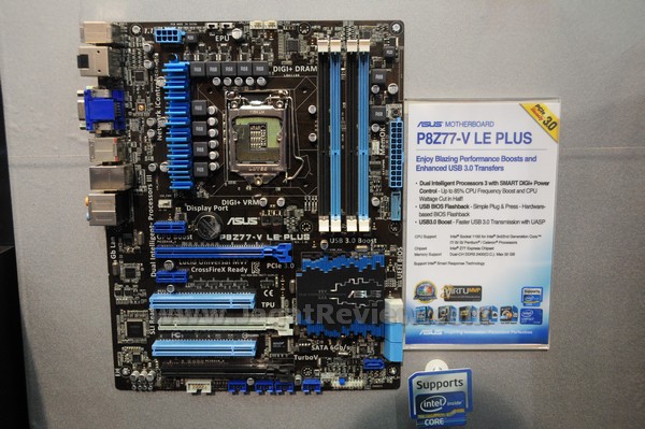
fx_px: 725
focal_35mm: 40
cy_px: 214
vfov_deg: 33.0
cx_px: 322
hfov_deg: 48.0
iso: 1600
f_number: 4
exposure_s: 1/100
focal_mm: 27
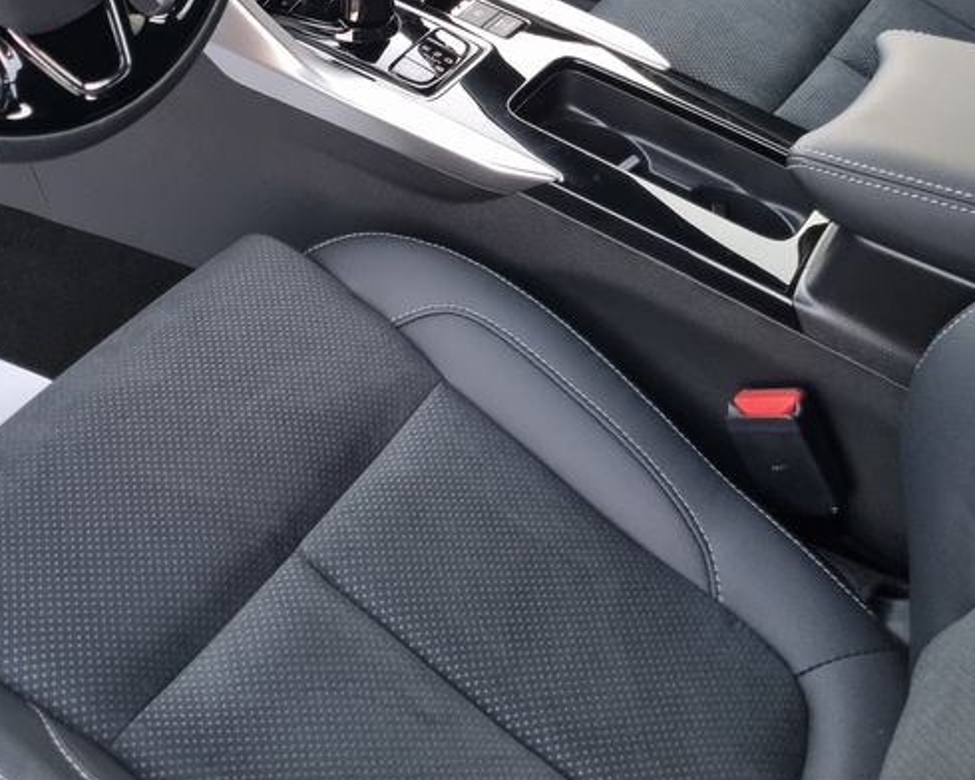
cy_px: 26
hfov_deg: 34.8
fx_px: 1529
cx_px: 275
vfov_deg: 27.2
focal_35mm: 53
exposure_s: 1/50
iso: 500
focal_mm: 5.4
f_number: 1.8
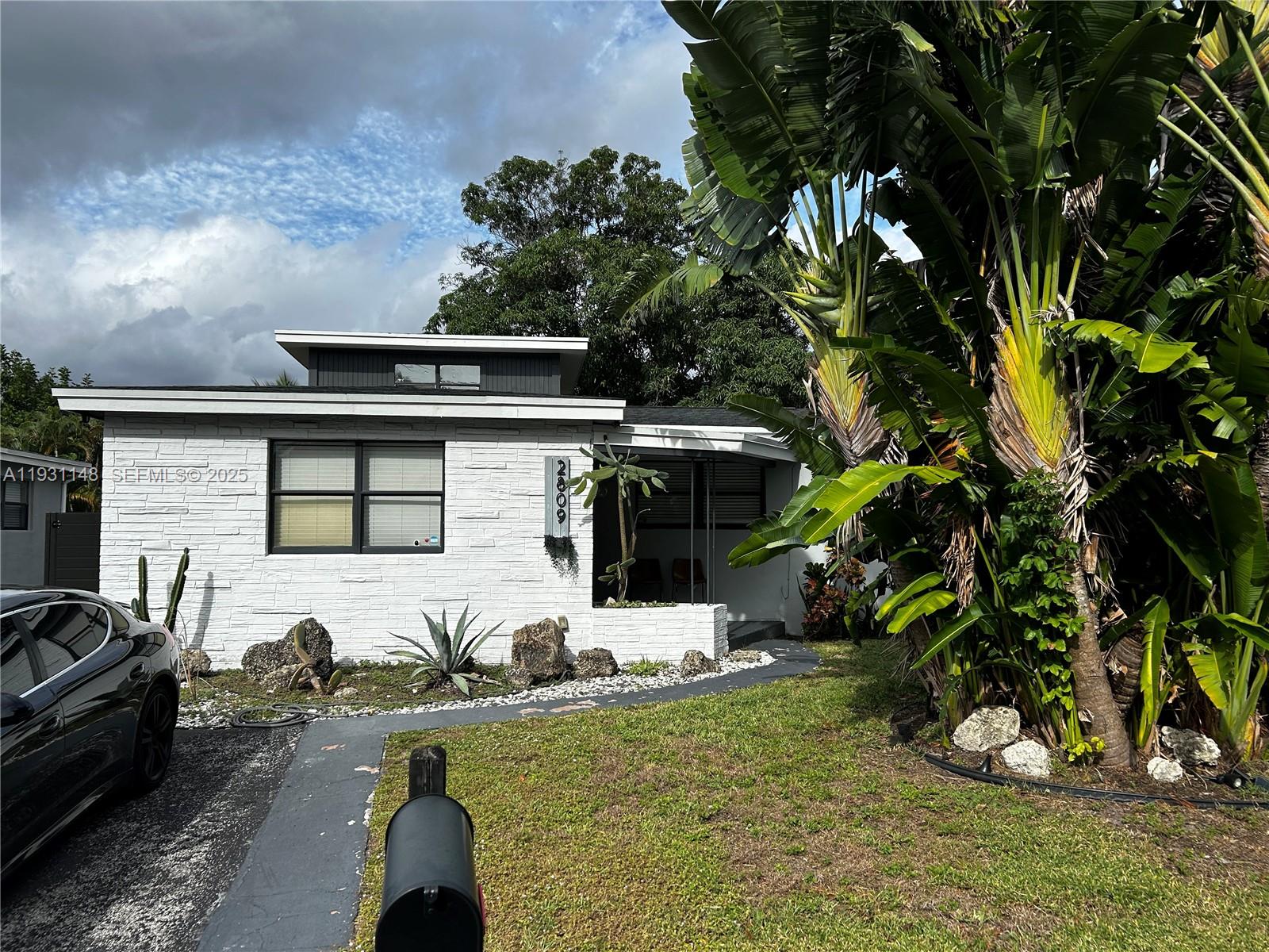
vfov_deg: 53.1
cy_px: 476
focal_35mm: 26
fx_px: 953
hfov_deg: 67.3
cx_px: 634
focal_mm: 5.7
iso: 50
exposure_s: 1/3257
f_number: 1.5
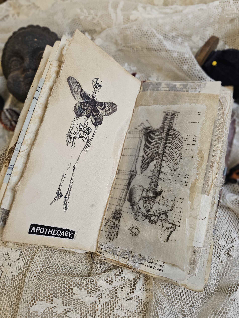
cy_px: 159
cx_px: 120
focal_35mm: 23
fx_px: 212
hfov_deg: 58.9
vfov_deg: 73.9
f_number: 1.7
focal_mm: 6.3
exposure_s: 1/45.3
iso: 250
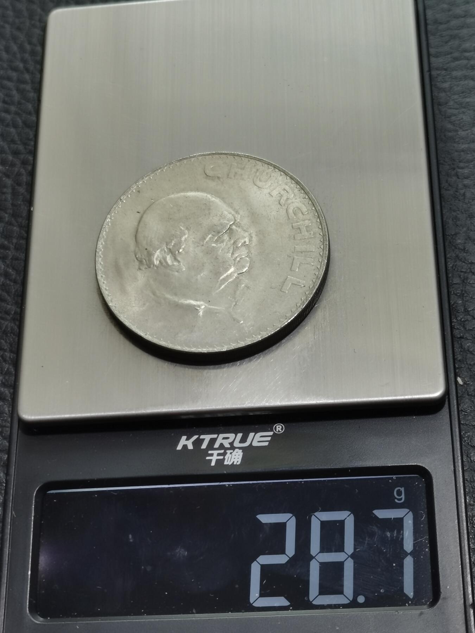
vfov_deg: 26.3
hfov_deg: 19.9
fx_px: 1354
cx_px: 238
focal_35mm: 74
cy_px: 316
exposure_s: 1/100
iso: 50
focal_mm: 5.58
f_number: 1.8
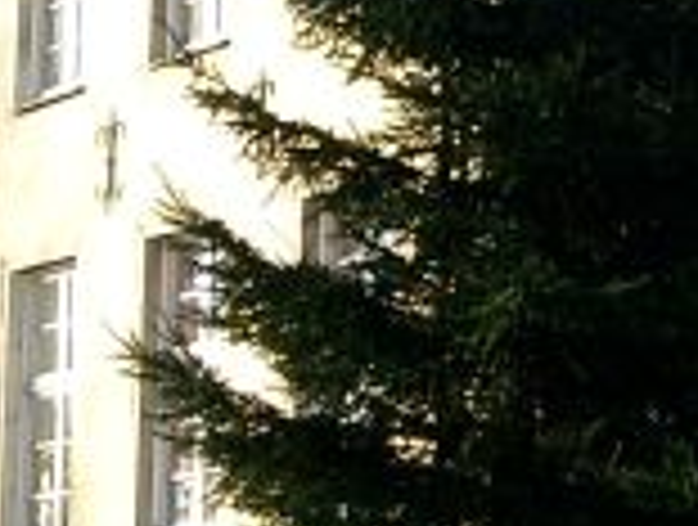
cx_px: 455
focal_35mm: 206
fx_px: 4163
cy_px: -13
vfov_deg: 7.2
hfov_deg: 9.6
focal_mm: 8.4
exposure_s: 1/222
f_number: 4
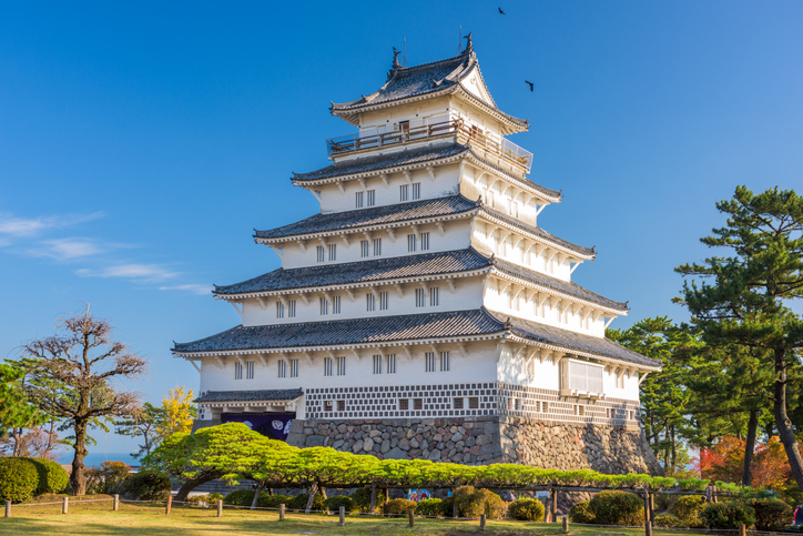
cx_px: 402
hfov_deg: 43.6
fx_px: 1004
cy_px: 268
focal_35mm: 45
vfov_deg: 29.9
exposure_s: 1/100
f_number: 6.3
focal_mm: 45
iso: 220
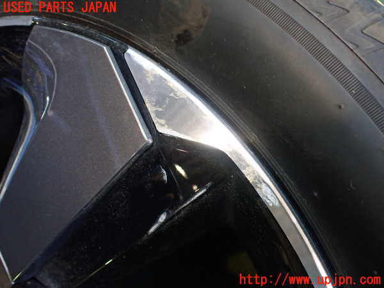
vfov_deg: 46.8
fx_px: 333
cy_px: 144
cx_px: 192
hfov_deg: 60.0
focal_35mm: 30
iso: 500
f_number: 2.3
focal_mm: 5.4
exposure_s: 1/125
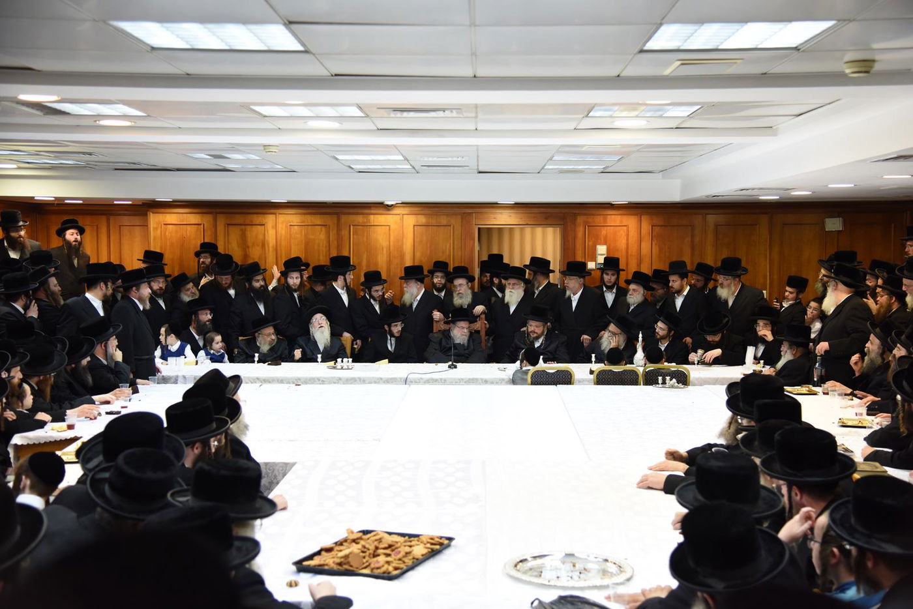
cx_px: 456
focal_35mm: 48
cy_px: 304
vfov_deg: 28.1
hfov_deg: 41.1
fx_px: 1218
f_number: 4
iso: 1250
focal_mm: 48
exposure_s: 1/100
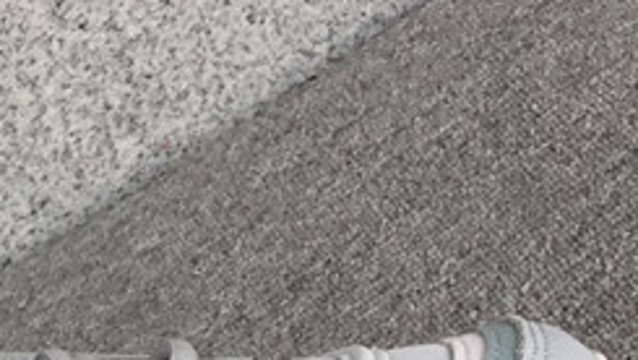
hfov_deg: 16.4
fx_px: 2098
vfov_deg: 9.5
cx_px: -180
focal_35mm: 124
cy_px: 547
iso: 25
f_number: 2.4
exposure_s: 1/119
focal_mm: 3.3
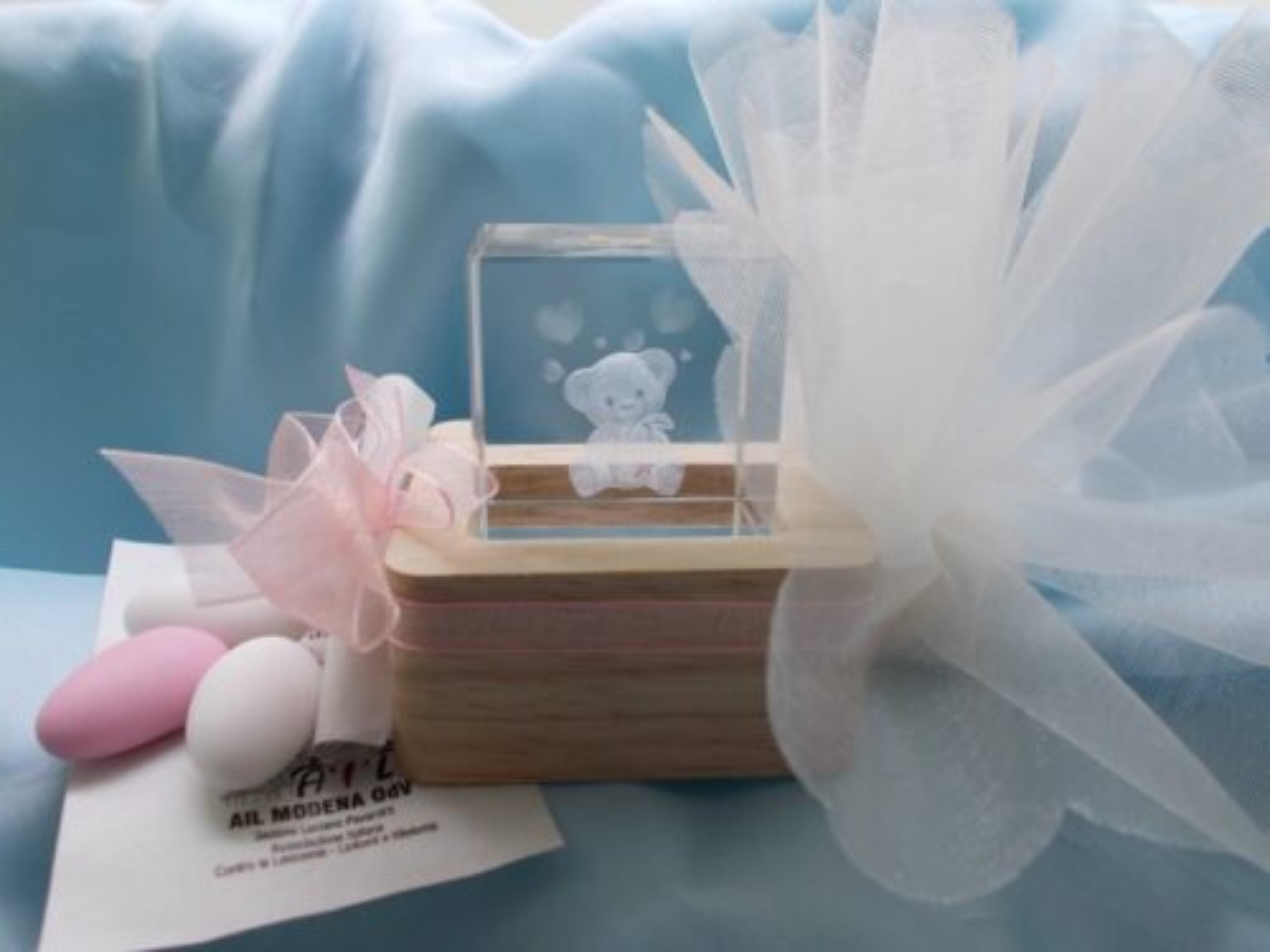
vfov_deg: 46.8
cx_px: 635
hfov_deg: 60.0
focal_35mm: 30
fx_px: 1101
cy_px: 476
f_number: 3.4
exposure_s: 1/100
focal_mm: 5.3
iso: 80
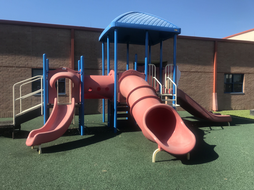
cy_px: 95
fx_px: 205
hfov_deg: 63.4
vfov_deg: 49.7
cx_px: 127
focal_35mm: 28
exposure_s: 1/1451
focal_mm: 3.99
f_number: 1.8
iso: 20
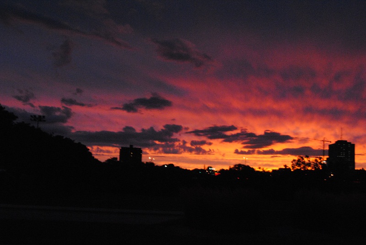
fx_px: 427
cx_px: 183
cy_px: 122
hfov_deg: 46.4
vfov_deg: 32.0
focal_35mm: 42
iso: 1600
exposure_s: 1/10
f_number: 25
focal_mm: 28
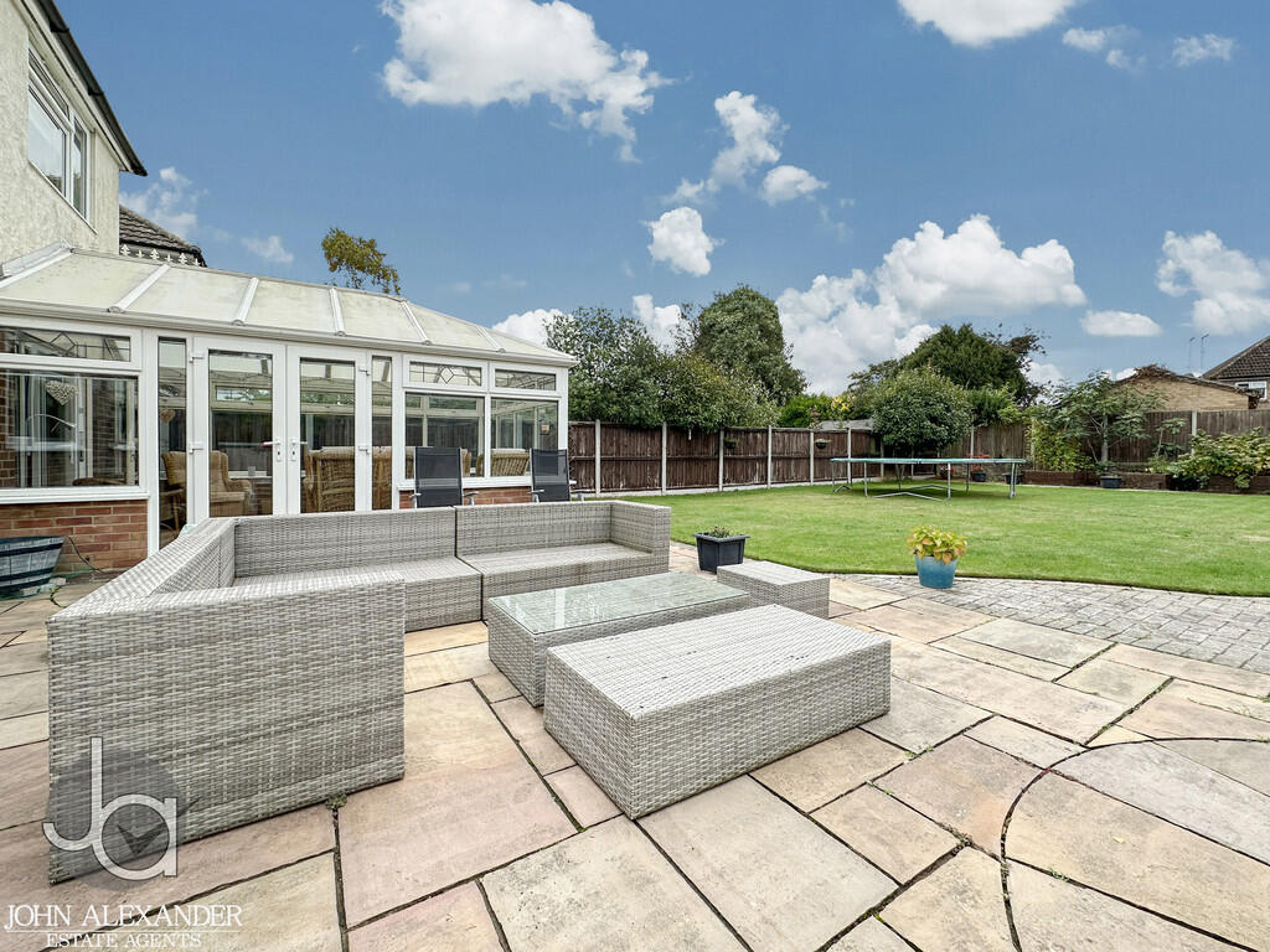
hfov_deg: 102.1
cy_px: 476
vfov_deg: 85.7
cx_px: 635
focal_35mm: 14
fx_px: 514
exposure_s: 1/388
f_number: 2.2
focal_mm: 2.22
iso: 40
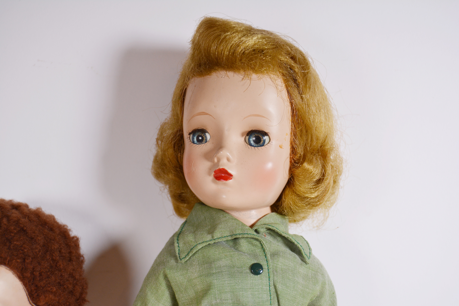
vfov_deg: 23.8
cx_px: 230
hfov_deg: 35.1
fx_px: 727
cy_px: 153
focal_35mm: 57
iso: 220
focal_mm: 38
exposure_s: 1/125
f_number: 5.6
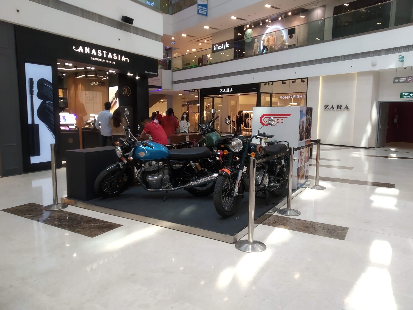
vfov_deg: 53.1
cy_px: 155
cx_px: 206
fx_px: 310
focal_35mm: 26
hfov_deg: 67.3
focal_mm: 3.82
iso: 125
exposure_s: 1/50
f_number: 2.2
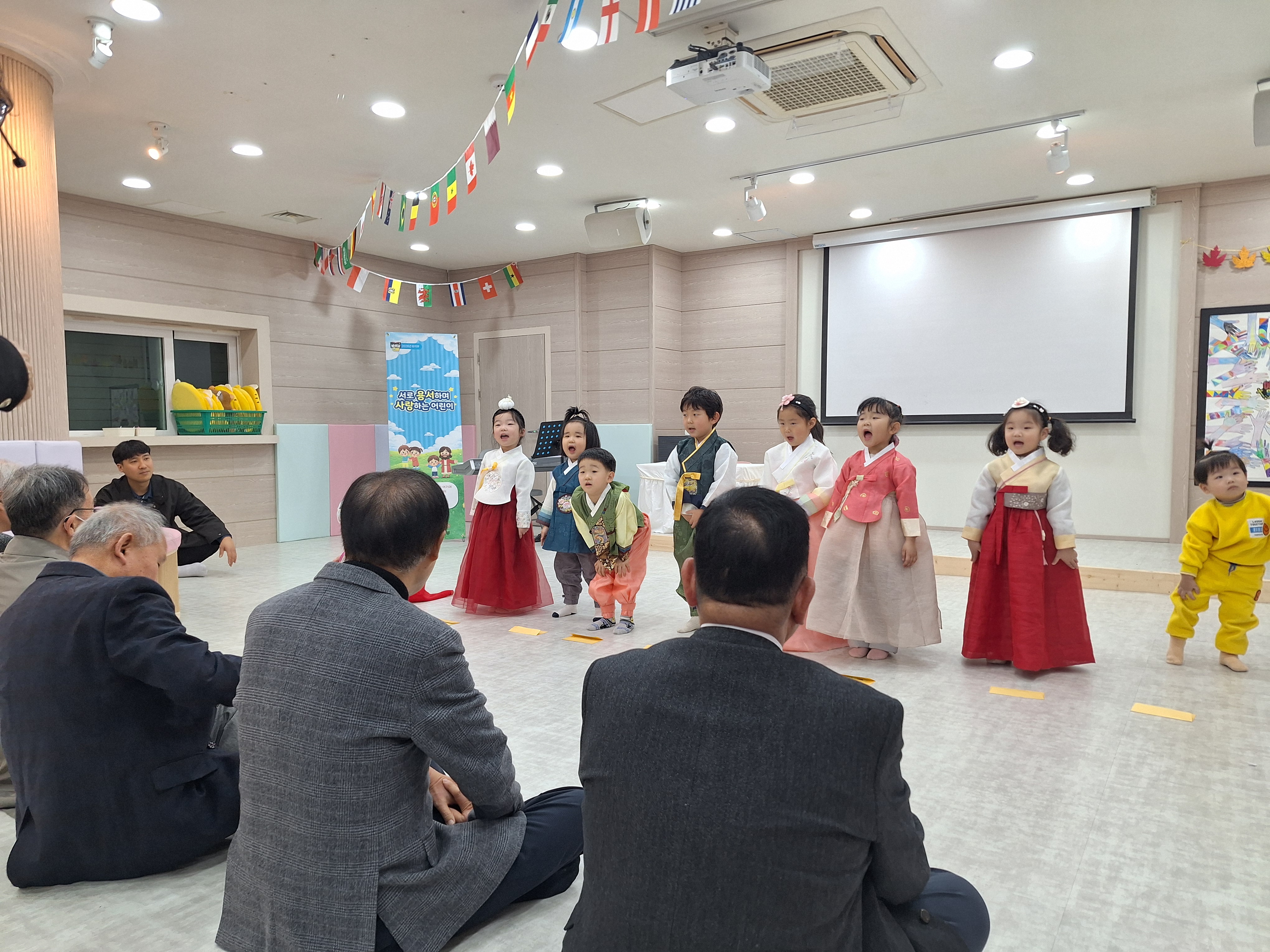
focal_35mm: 23
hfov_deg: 73.9
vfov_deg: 58.9
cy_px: 476
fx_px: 844
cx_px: 635
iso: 80
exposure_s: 1/60
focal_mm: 5.54
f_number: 1.8
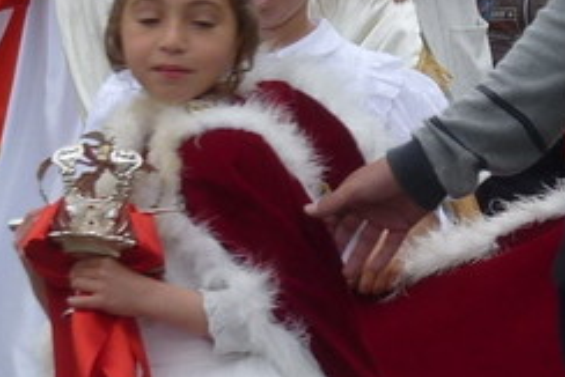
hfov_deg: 2.6
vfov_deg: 1.7
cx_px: -498
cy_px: 111
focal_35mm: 797
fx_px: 12515
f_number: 5.6
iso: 80
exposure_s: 1/250
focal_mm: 26
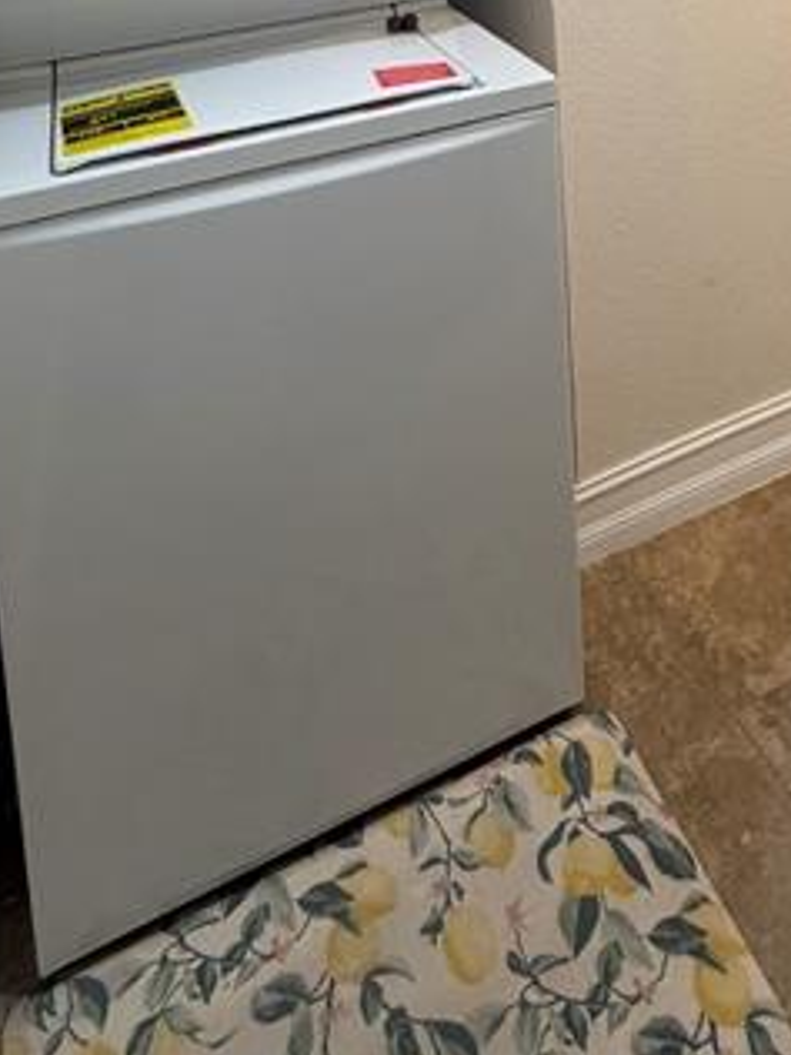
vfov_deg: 40.5
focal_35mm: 34
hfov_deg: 41.0
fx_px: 1036
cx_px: 554
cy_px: -167
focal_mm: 2.22
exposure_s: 1/120
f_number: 2.2
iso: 320
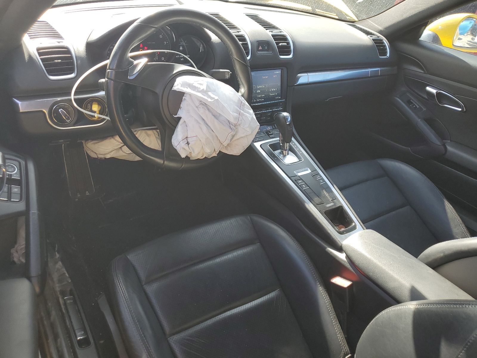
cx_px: 238
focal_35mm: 26
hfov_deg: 67.3
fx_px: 358
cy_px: 179
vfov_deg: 53.1
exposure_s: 1/294
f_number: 1.5
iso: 50
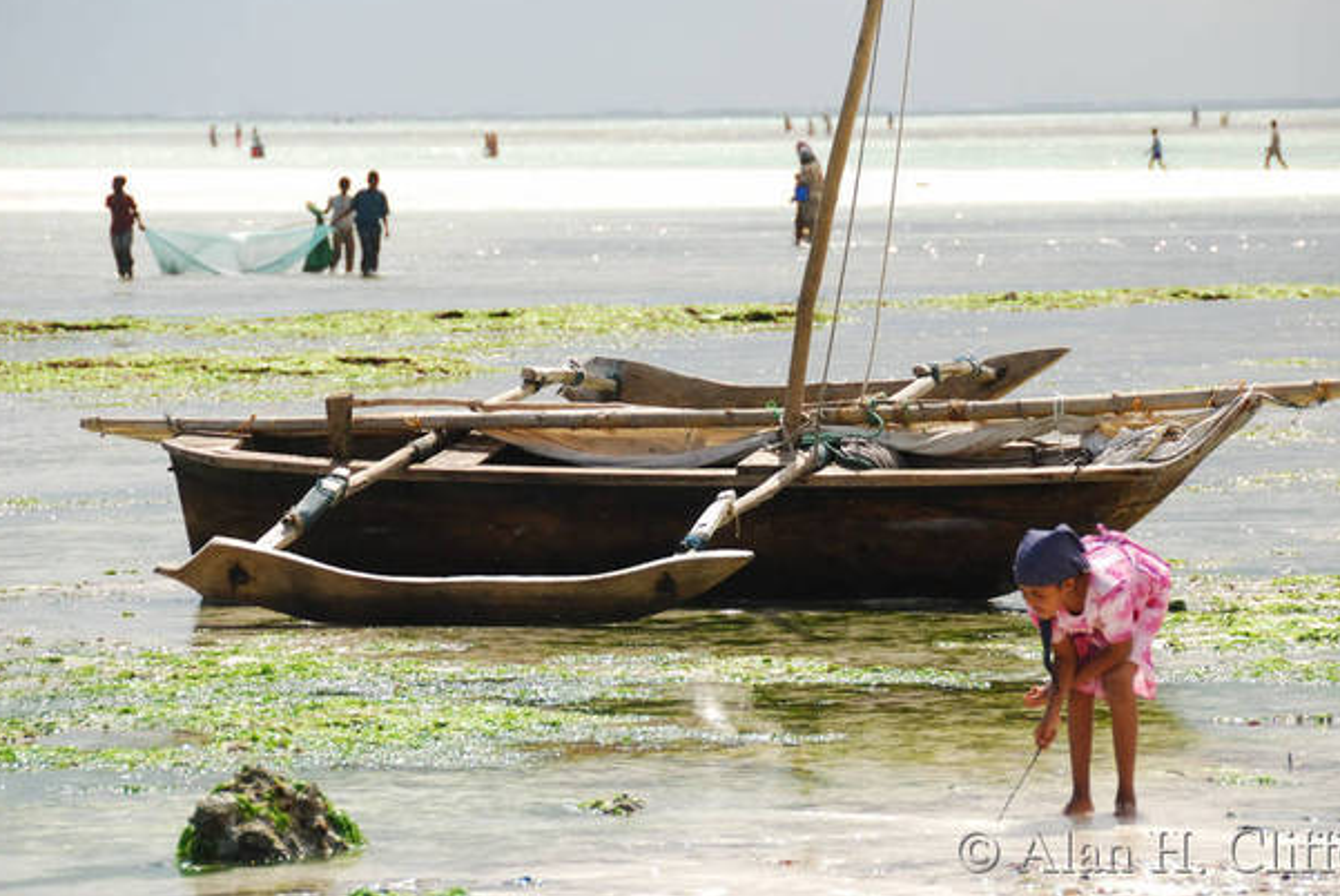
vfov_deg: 5.3
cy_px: 383
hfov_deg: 7.9
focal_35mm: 262
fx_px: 9761
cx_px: 698
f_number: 5.6
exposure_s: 1/4000
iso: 800
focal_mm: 150
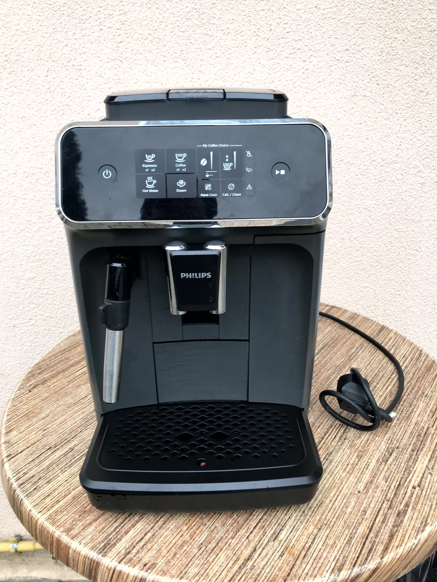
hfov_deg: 49.8
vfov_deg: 63.4
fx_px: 471
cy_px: 291
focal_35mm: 28
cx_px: 218
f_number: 1.8
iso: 32
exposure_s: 1/50
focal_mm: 3.99
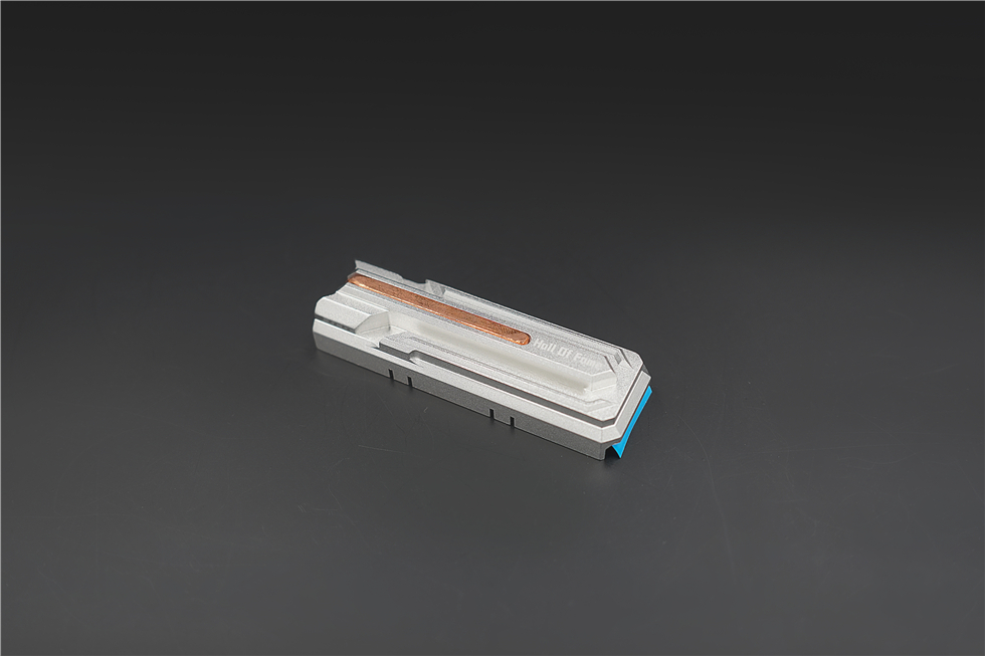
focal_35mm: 33
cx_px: 492
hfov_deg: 57.2
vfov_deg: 40.0
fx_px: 903
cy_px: 328
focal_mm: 33
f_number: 4
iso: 125
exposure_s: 1/160
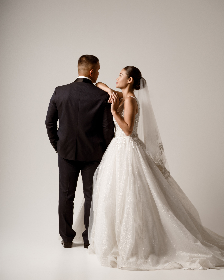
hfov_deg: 19.4
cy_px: 136
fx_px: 655
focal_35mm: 79
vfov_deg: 24.1
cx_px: 112
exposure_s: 1/160
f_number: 5
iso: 200
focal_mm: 70
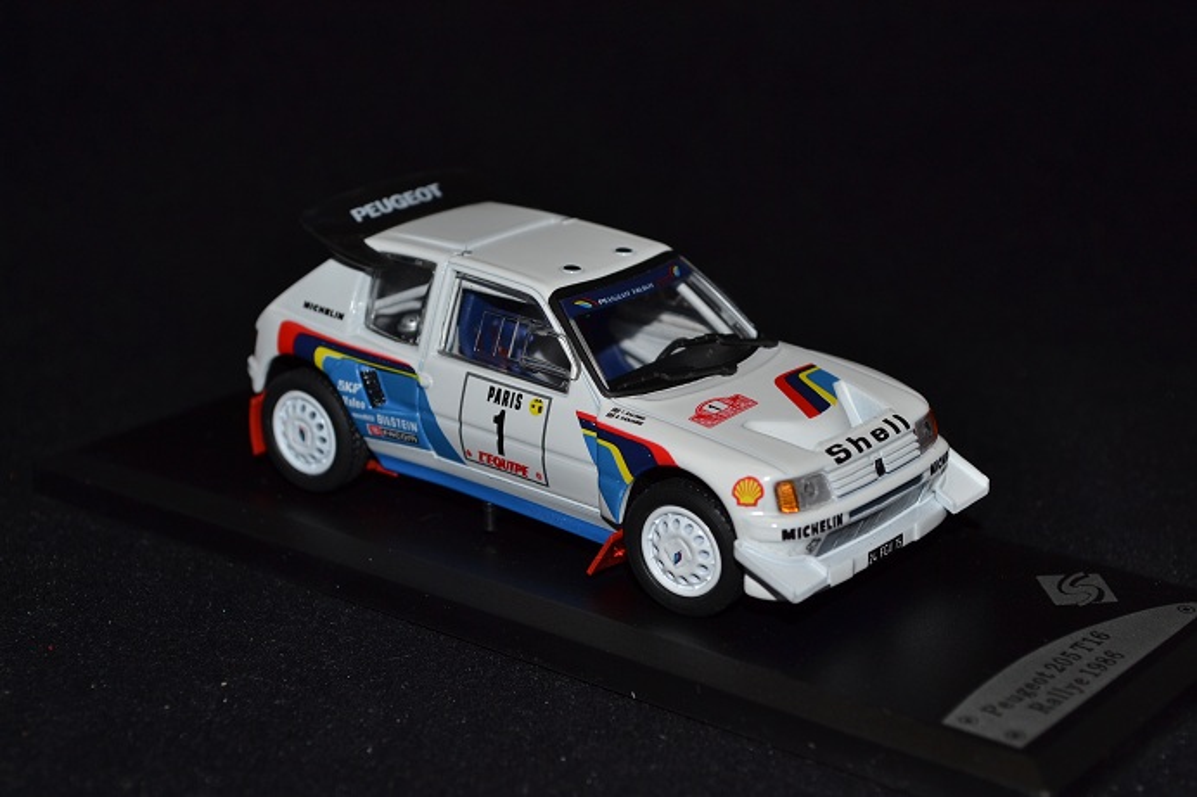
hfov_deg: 28.1
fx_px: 2393
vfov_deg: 18.9
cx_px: 598
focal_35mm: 72
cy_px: 398
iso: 100
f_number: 8
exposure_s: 1/60
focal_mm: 48
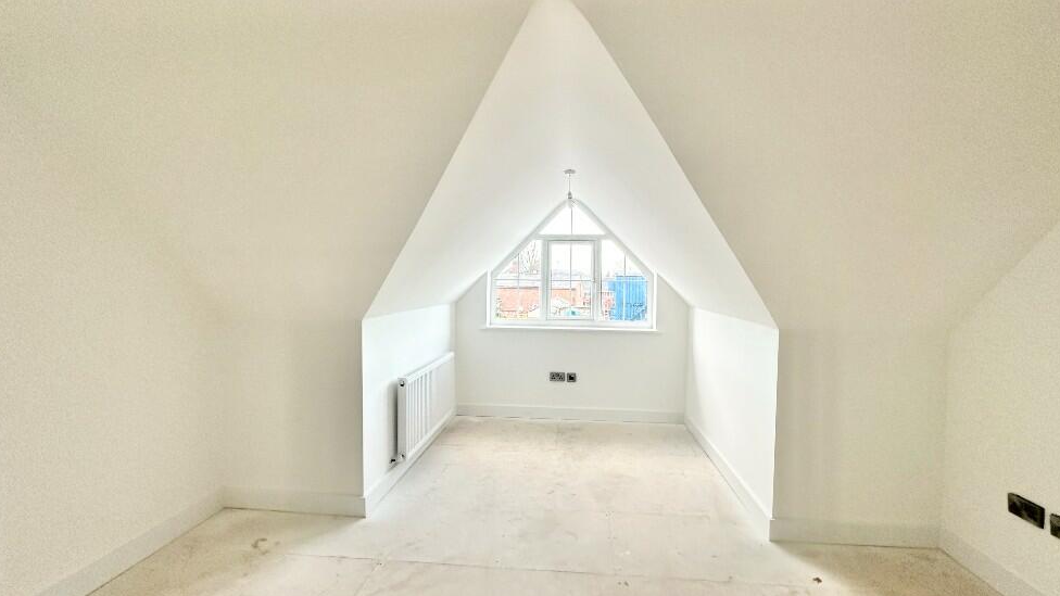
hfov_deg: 99.3
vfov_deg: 67.1
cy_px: 294
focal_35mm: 16
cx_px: 545
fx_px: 450
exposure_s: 1/99
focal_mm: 2.22
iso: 160
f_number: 2.2
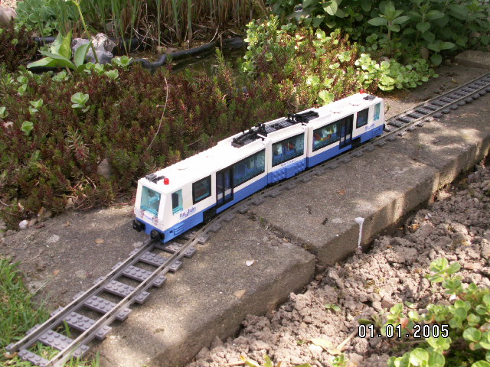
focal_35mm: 35
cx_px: 245
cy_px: 184
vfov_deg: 40.7
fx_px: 495
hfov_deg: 52.6
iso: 50
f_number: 4.5
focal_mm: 5.86
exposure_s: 1/100
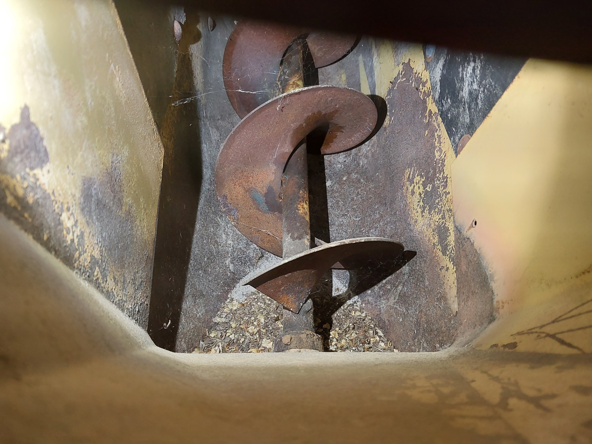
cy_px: 222
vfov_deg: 51.4
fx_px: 462
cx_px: 296
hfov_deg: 65.3
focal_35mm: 27
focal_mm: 4
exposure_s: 1/60
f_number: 1.8
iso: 125
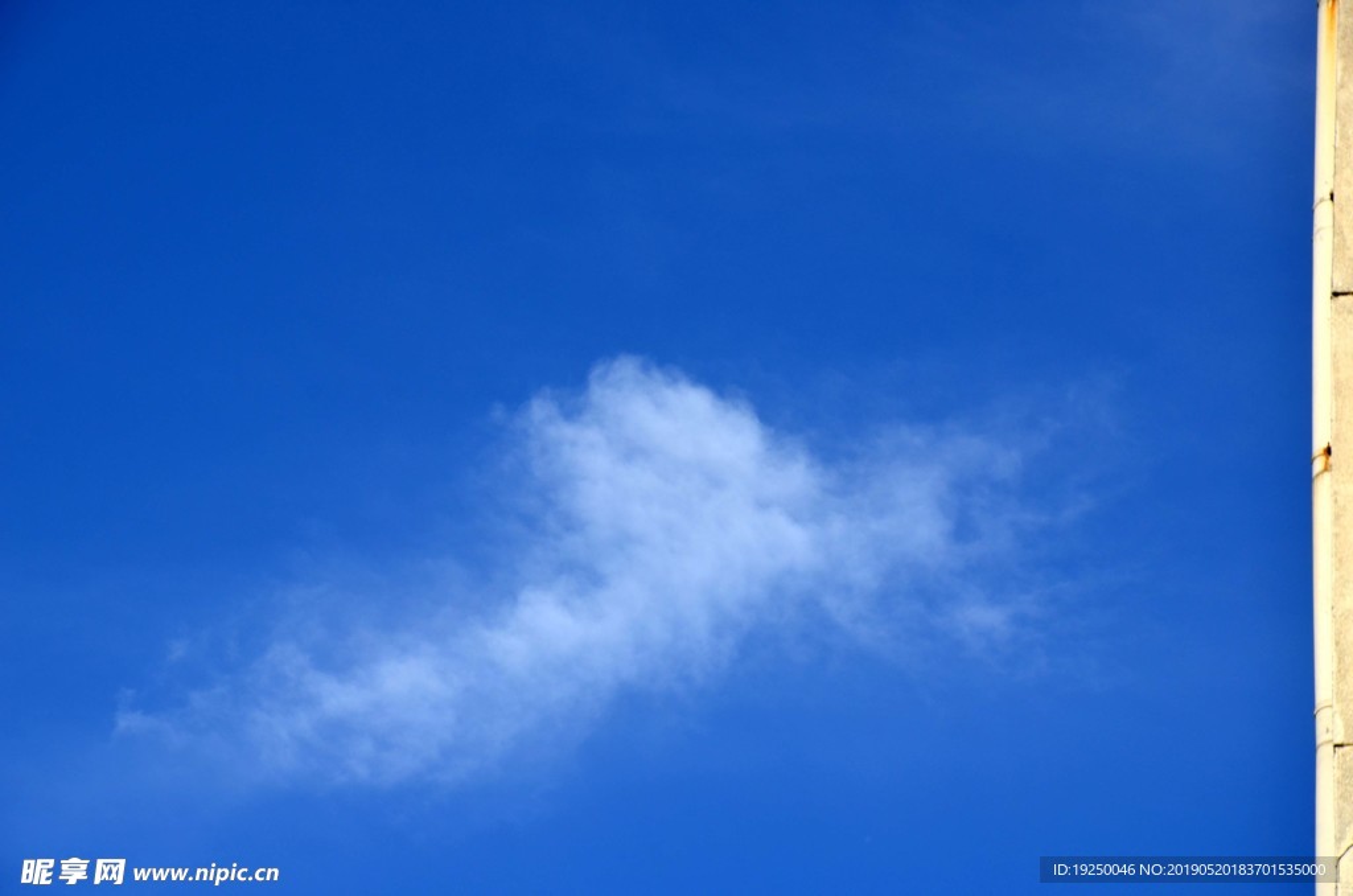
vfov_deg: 8.7
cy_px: 448
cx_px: 676
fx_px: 5906
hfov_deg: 13.1
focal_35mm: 158
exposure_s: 1/320
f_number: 9
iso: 100
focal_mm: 105
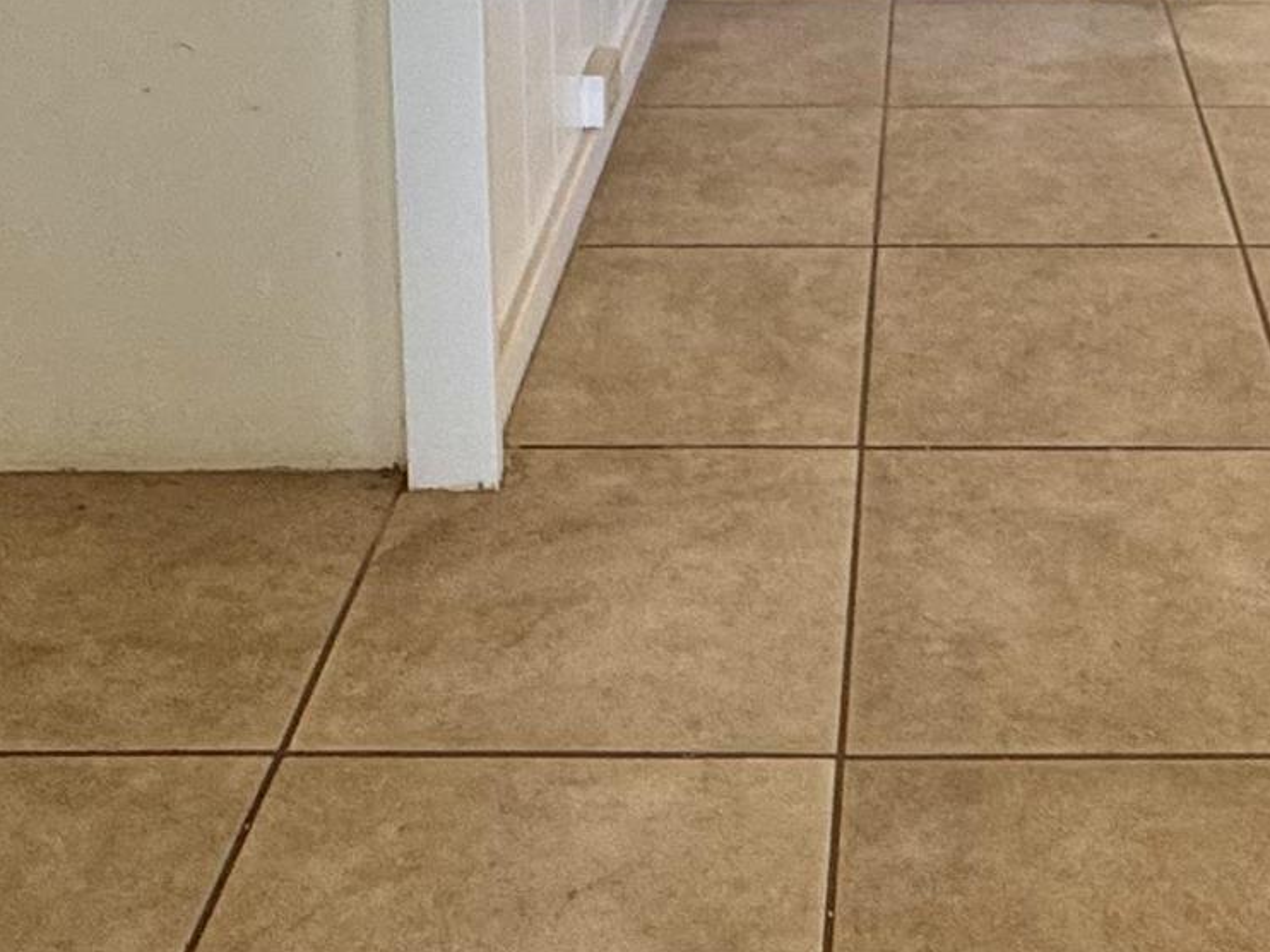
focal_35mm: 58
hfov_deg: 32.7
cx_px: 941
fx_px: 2127
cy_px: -428
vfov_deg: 21.6
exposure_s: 1/99
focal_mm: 2.22
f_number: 2.2
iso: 125
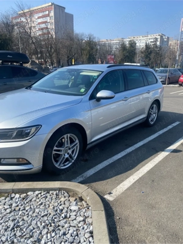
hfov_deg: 53.1
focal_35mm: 26
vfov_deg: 67.3
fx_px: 183
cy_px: 122
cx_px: 92
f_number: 1.8
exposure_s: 1/1927
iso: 32
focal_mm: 4.25
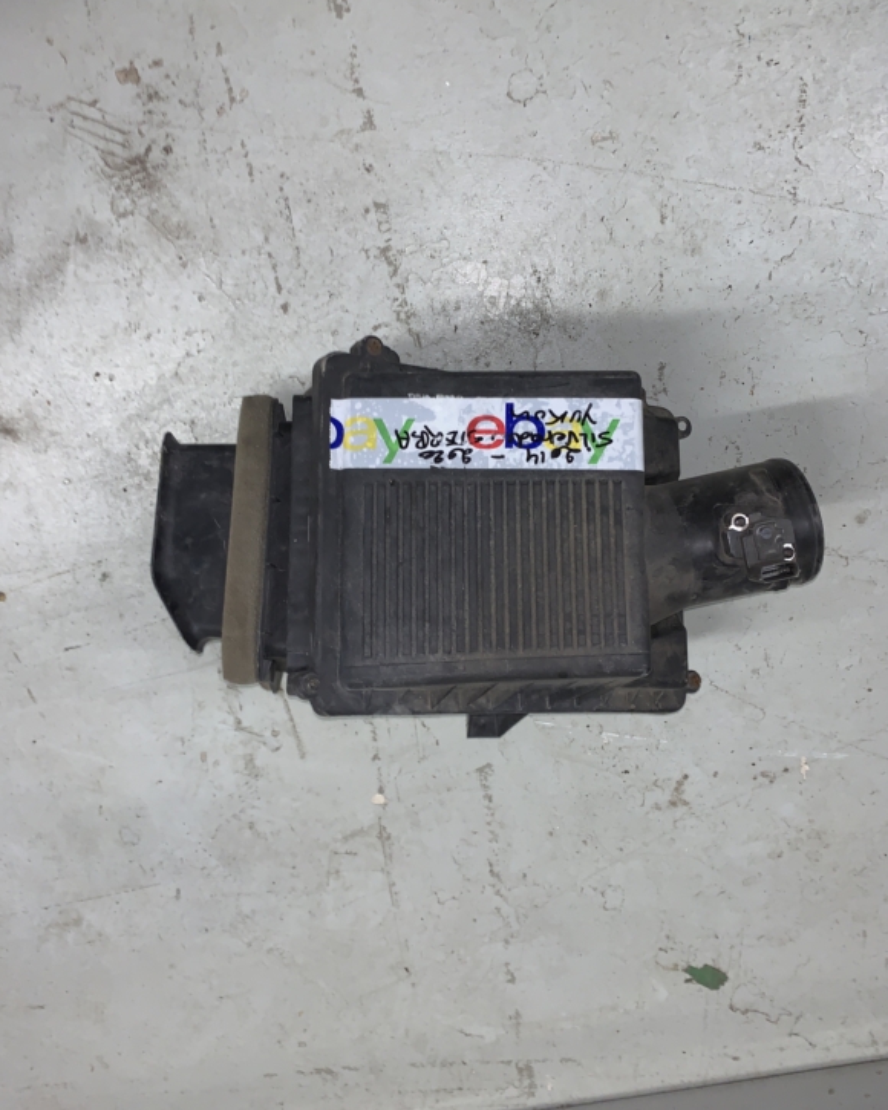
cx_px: 447
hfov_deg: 51.5
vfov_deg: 62.2
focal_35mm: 28
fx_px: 920
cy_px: 544
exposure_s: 1/15
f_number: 1.8
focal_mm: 4.25
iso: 50
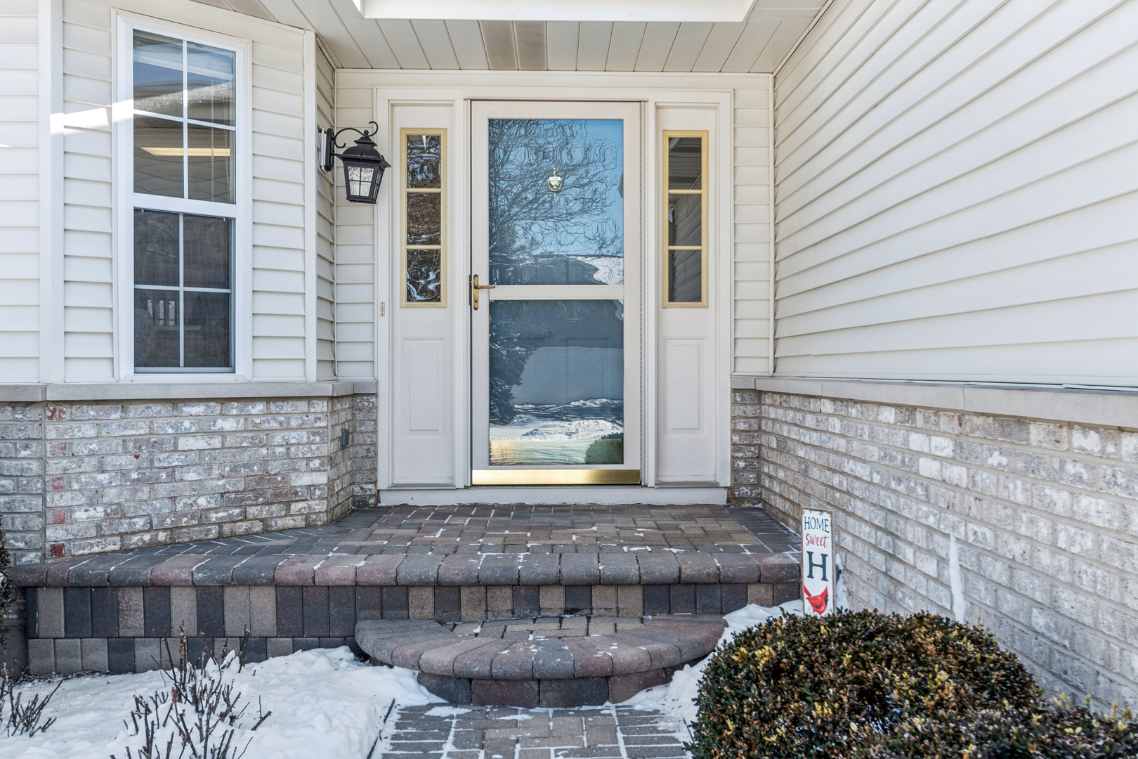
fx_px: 1138
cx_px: 569
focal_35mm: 36
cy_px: 380
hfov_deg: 53.1
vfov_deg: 36.9
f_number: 8
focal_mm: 24
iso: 320
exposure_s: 1/160
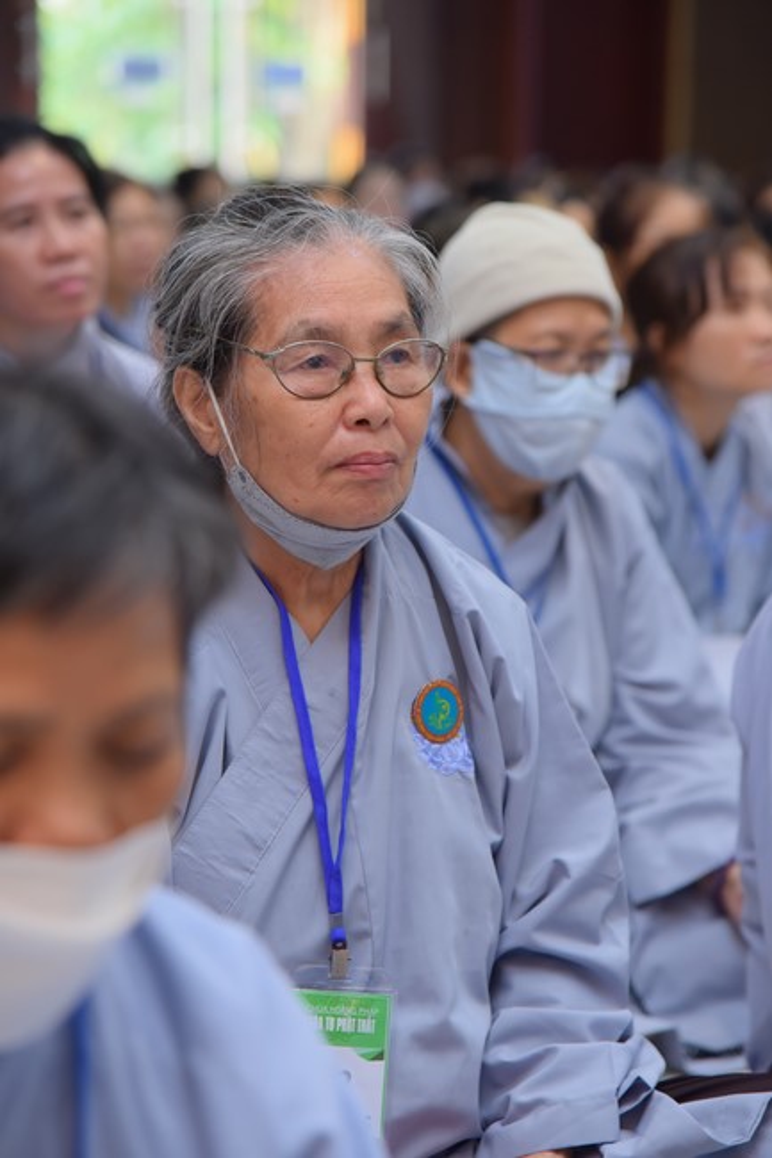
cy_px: 579
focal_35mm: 120
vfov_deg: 17.1
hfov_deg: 11.4
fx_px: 3862
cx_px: 386
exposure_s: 1/100
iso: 1250
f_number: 5
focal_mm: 120
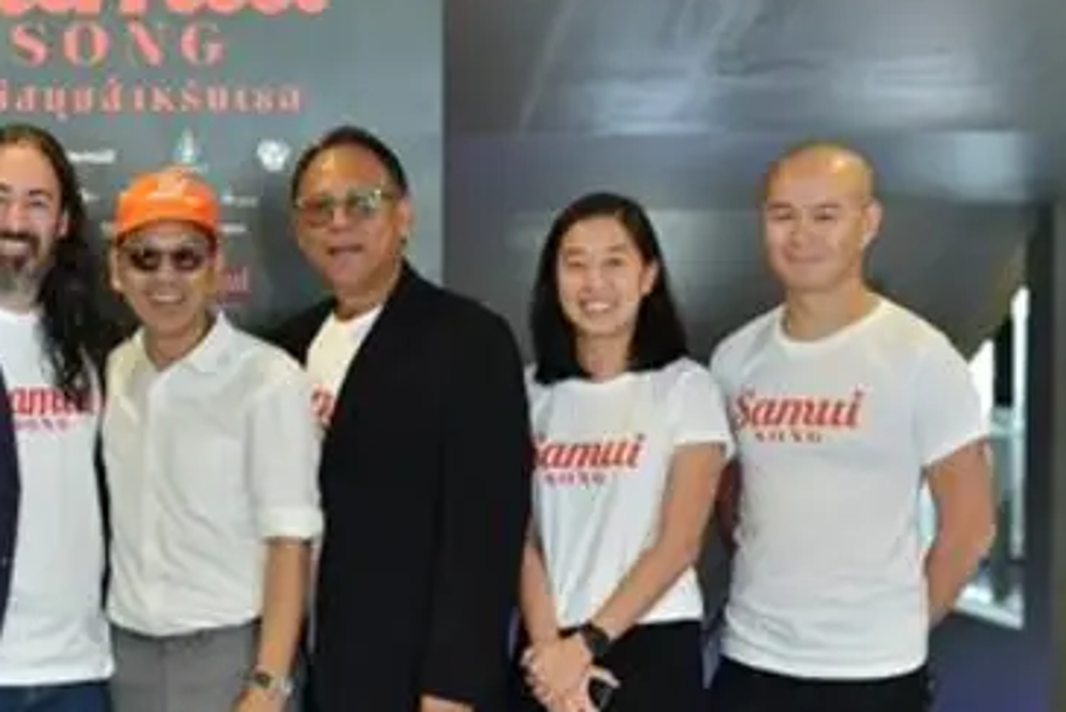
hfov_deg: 18.8
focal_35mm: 107
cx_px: 105
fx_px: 3169
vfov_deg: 12.8
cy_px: 536
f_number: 2.8
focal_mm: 50
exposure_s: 1/320
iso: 1600
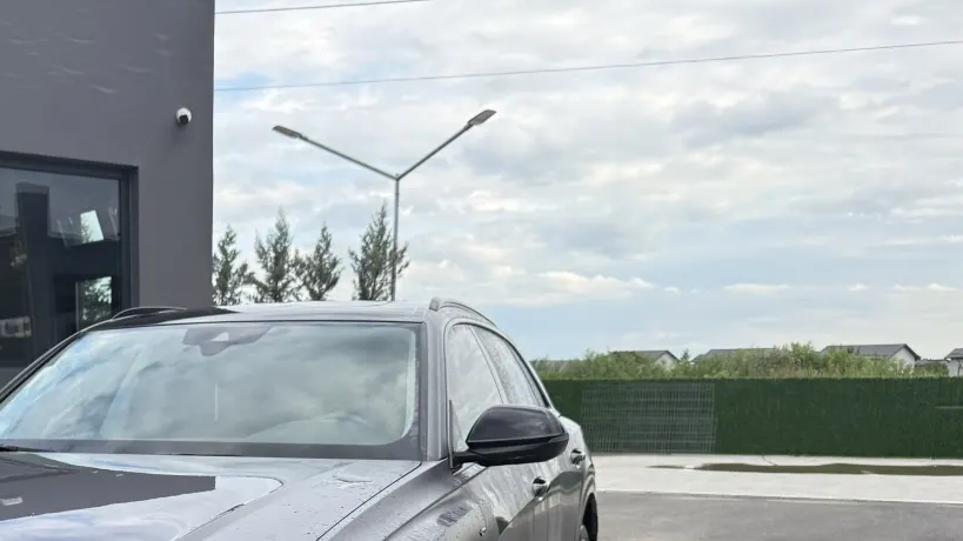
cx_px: 193
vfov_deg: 24.1
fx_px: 1174
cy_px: 607
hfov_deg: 42.6
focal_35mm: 46
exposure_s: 1/1230
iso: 100
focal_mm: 6.76
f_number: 1.78
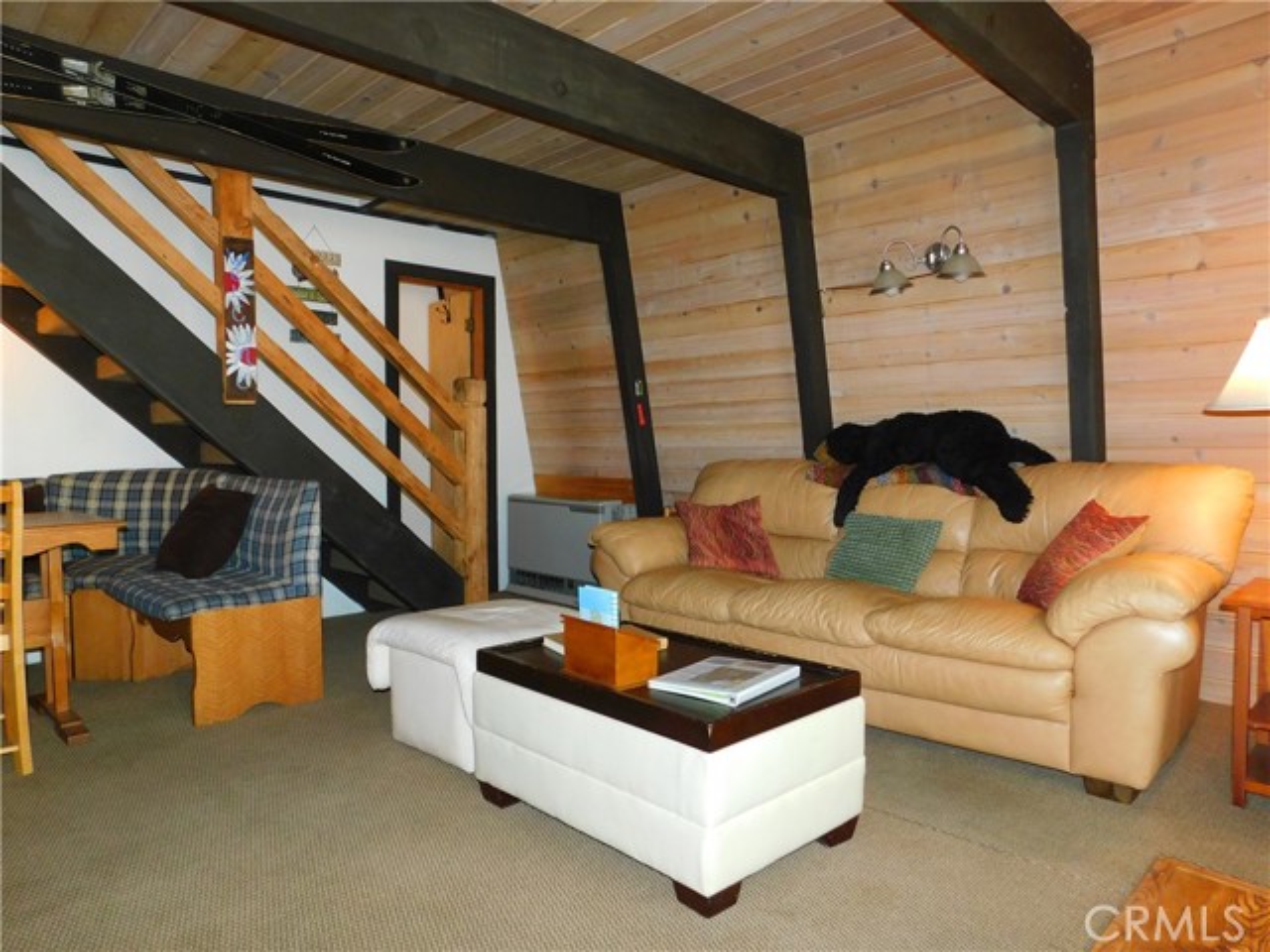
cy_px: 476
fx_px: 844
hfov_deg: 73.9
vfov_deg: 58.9
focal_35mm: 23
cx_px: 635
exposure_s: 1/30
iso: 200
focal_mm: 4
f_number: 3
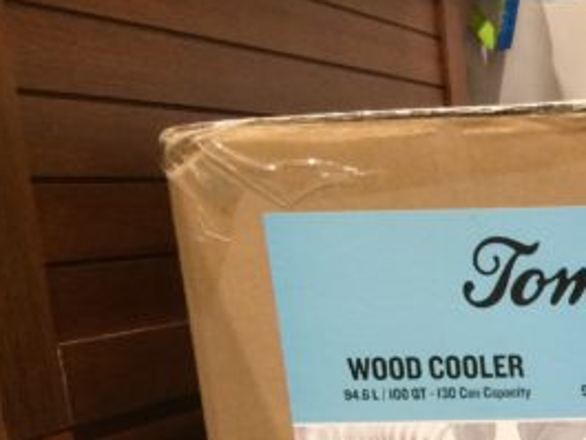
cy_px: 632
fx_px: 1423
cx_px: 803
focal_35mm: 84
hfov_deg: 20.8
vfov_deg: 16.3
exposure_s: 1/30
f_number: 2.2
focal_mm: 4.15
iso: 160
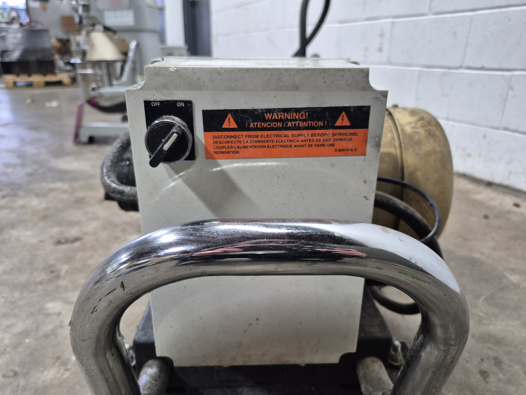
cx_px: 263
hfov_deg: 73.9
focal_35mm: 23
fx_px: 349
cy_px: 198
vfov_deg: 58.9
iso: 500
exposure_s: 1/120
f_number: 1.8
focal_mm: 5.4
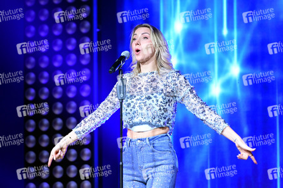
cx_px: 142
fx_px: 1571
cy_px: 94
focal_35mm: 200
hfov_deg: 10.3
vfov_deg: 6.9
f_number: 2.8
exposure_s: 1/500
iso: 2200
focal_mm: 200
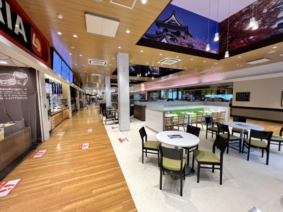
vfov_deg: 89.9
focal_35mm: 13
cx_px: 142
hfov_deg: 106.2
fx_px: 106
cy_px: 106
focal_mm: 1.57
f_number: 1.8
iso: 160
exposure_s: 1/120
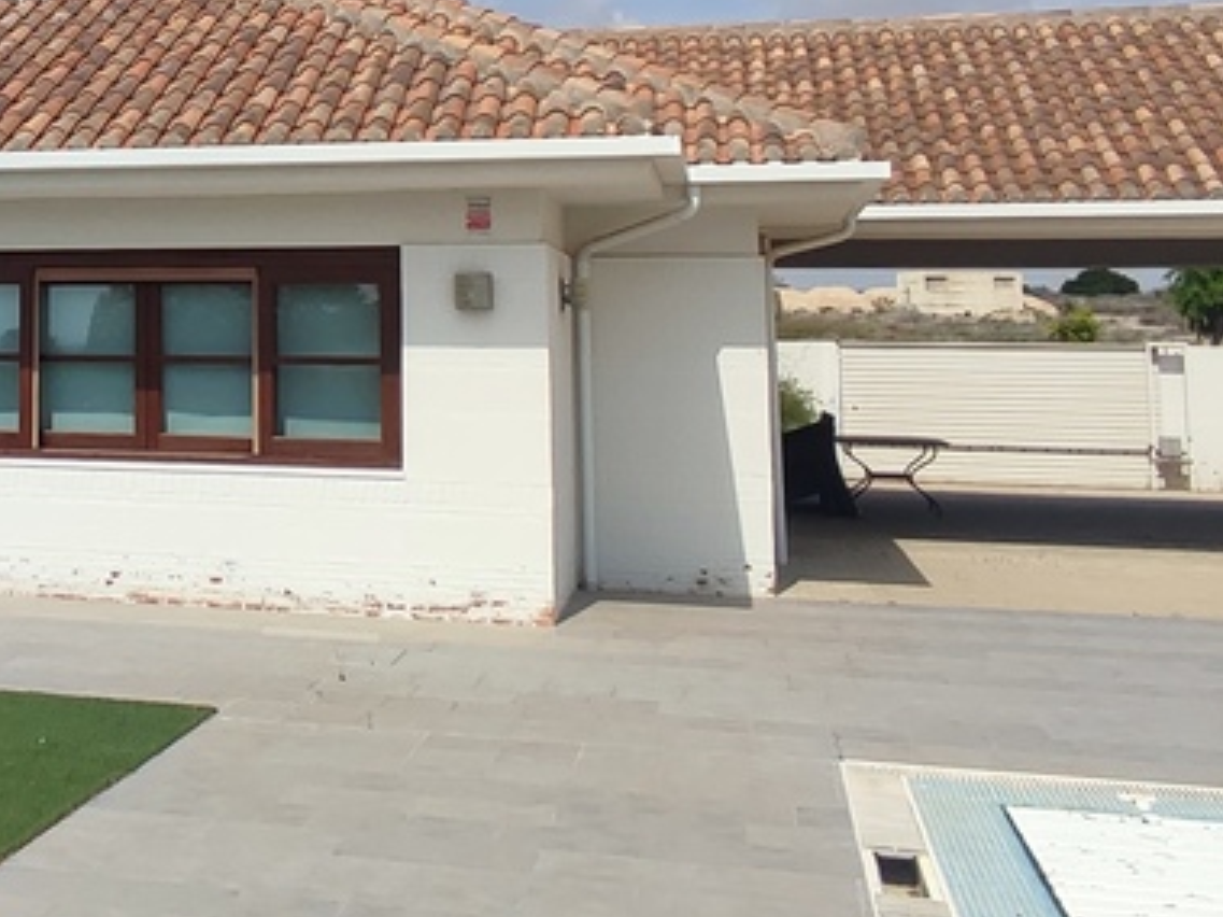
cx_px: 16
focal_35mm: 54
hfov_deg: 32.8
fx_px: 1907
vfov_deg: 26.4
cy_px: 142
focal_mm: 1.65
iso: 50
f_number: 2.2
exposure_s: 1/1997
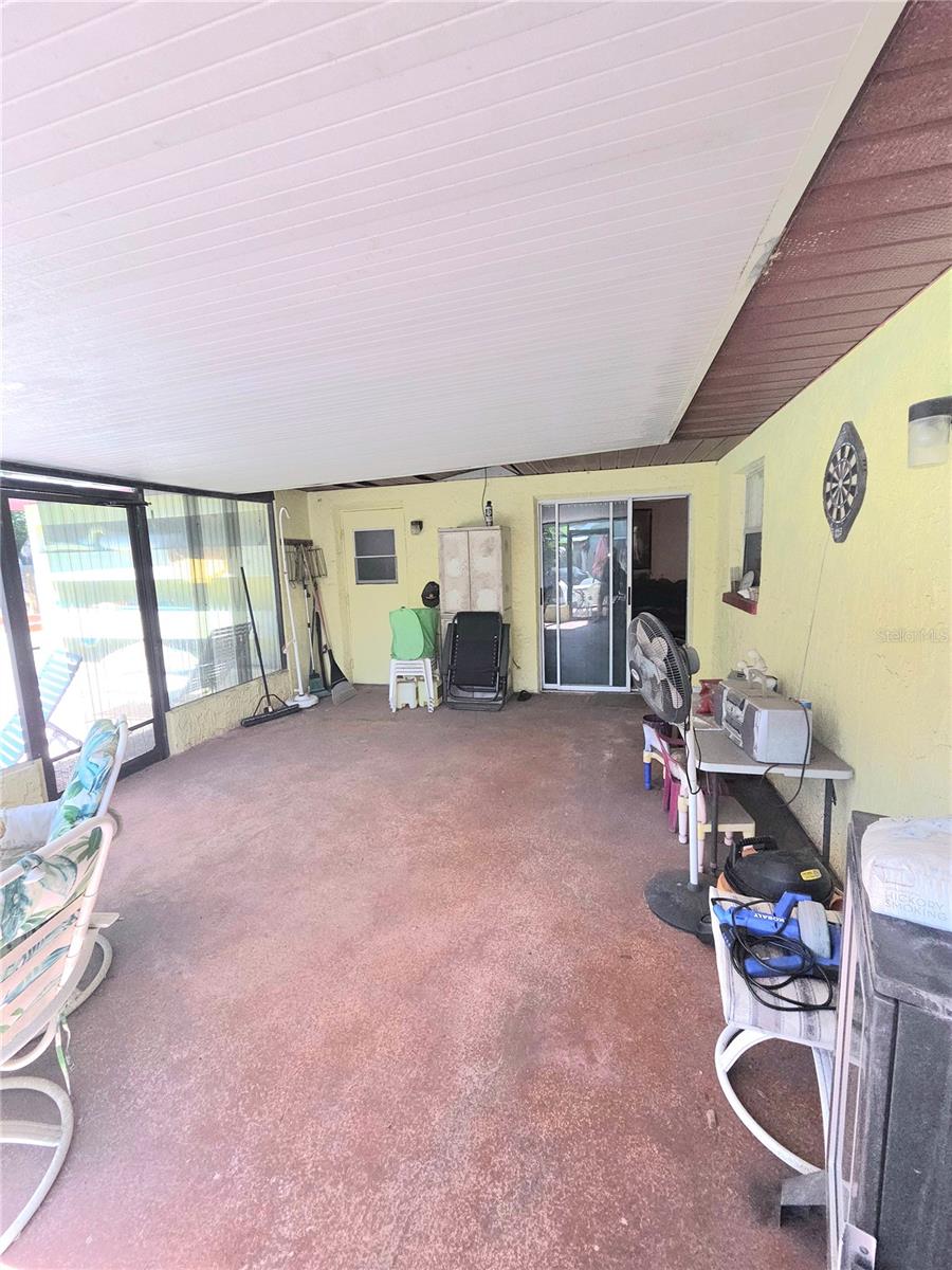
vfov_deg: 106.2
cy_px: 635
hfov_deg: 89.9
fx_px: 477
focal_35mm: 13
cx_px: 476
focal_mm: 2.2
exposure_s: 1/120
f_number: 2.2
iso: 50
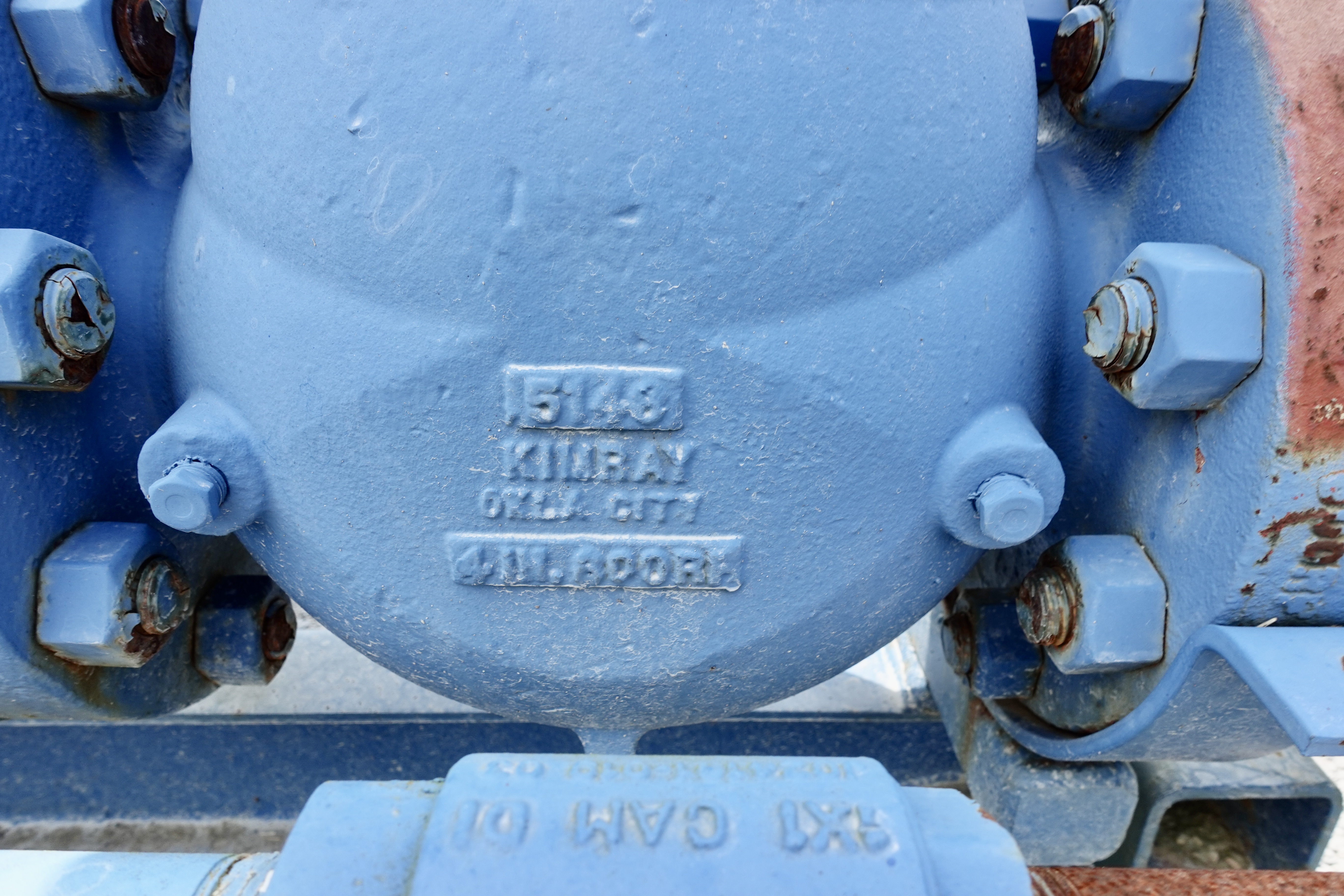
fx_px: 896
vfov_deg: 53.1
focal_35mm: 24
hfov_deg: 73.7
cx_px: 672
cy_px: 448
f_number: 5.6
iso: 125
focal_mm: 9.4
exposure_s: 1/125
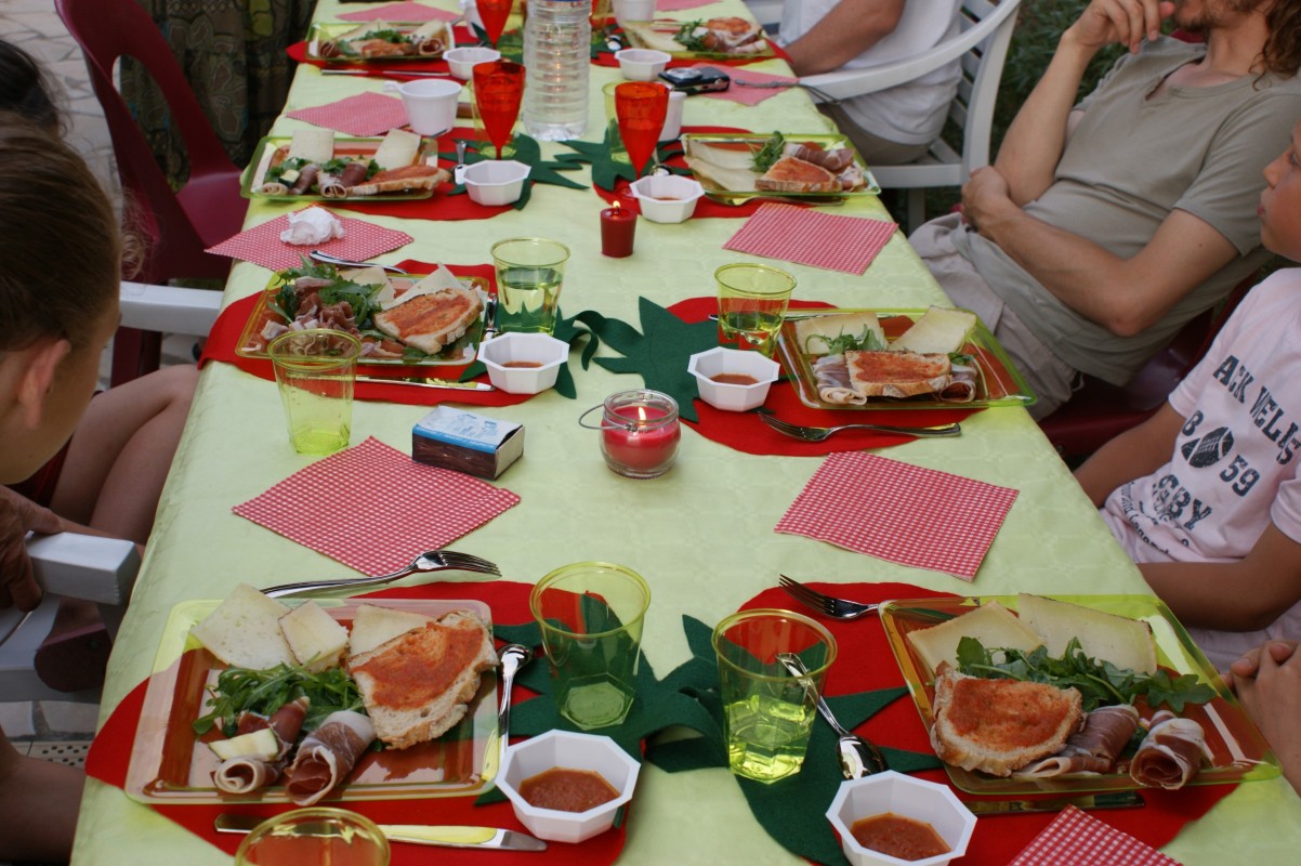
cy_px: 433
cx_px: 650
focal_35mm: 45
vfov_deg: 29.8
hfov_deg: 43.6
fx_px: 1625
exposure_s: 1/60
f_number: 5.6
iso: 100
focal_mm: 30
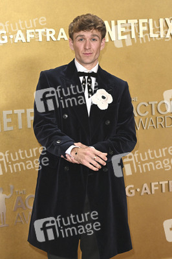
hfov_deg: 16.8
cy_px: 130
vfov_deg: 25.1
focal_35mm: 81
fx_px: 581
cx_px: 86
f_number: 5.6
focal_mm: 81
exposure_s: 1/320
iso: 2500
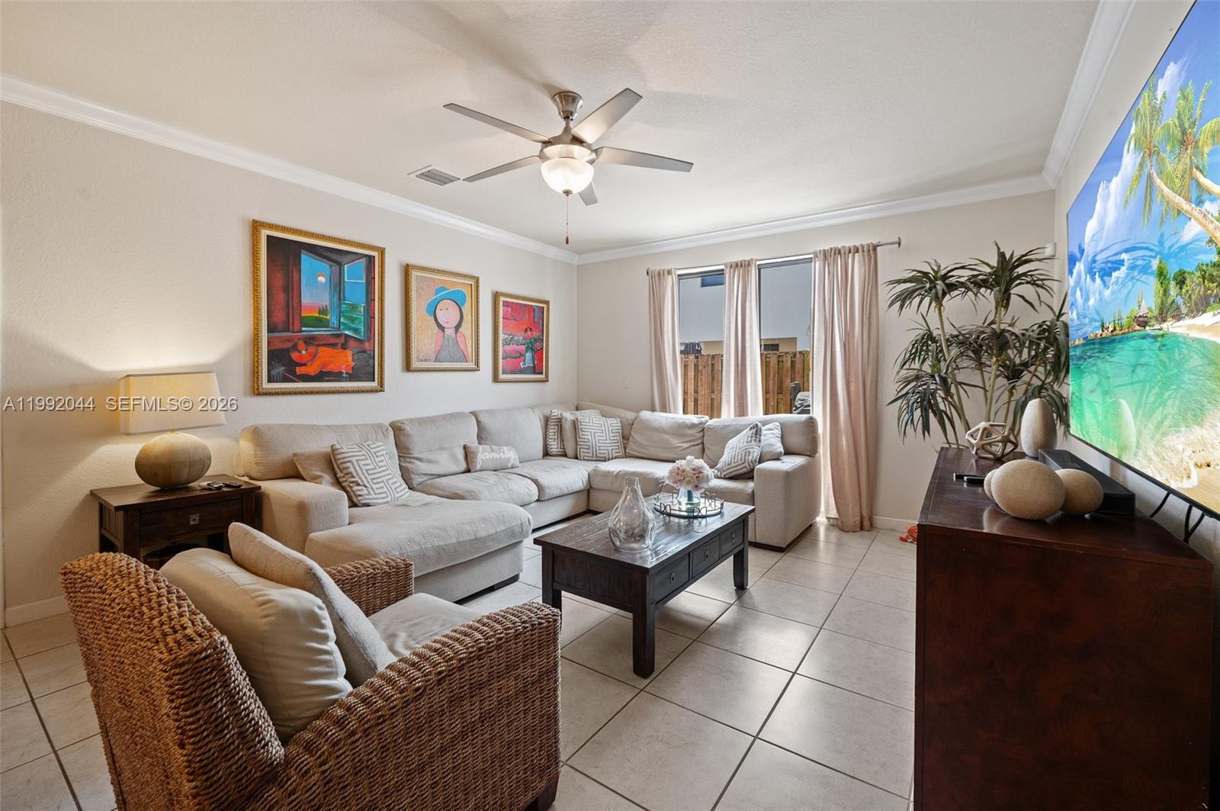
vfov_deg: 77.2
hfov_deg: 100.5
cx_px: 610
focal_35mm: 15
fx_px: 508
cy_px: 406
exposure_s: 1/1.67
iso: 200
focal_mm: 15
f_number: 8
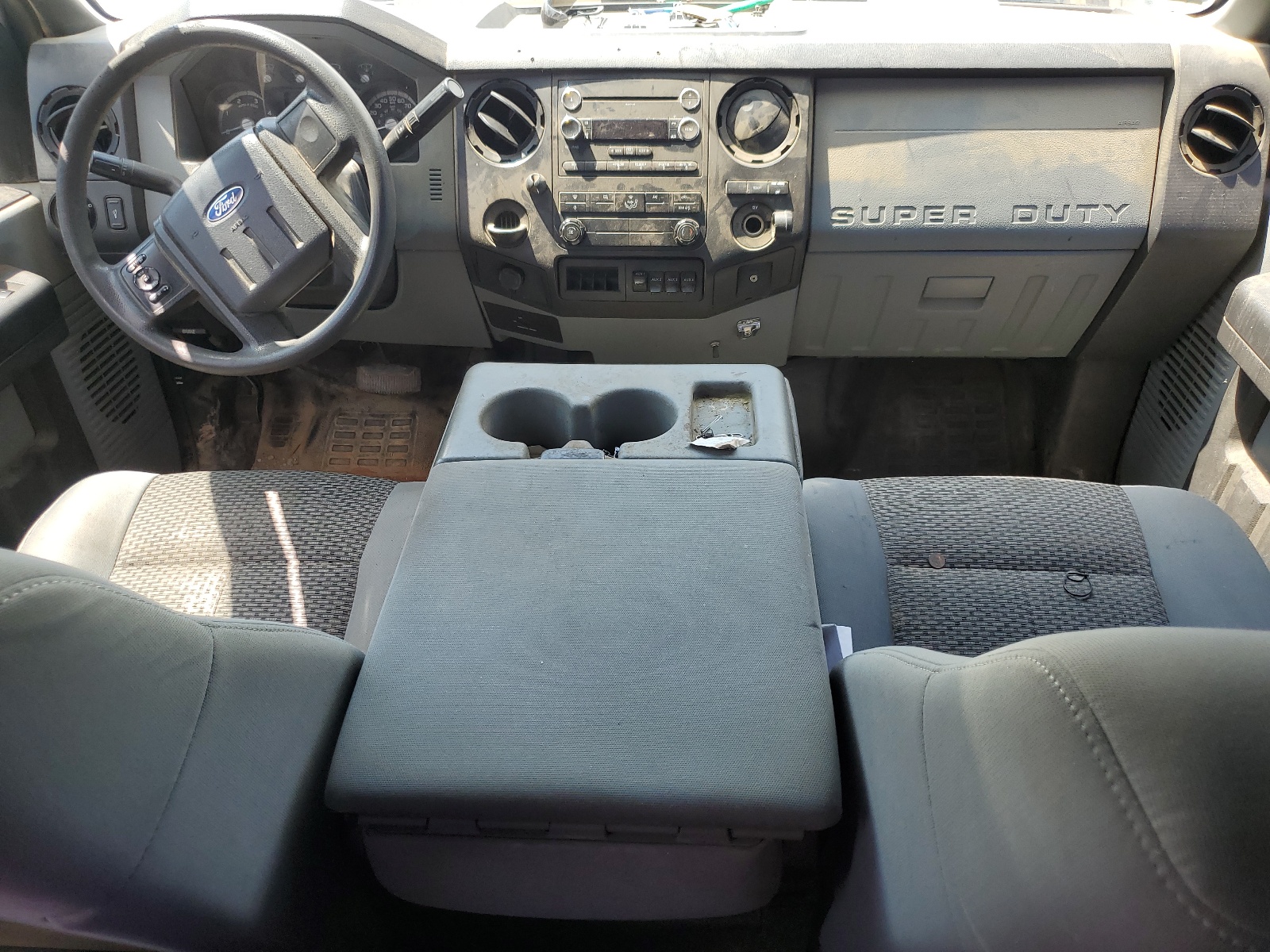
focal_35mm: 26
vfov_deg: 53.1
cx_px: 635
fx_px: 954
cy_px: 476
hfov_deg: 67.3
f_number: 1.5
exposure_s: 1/278
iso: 50
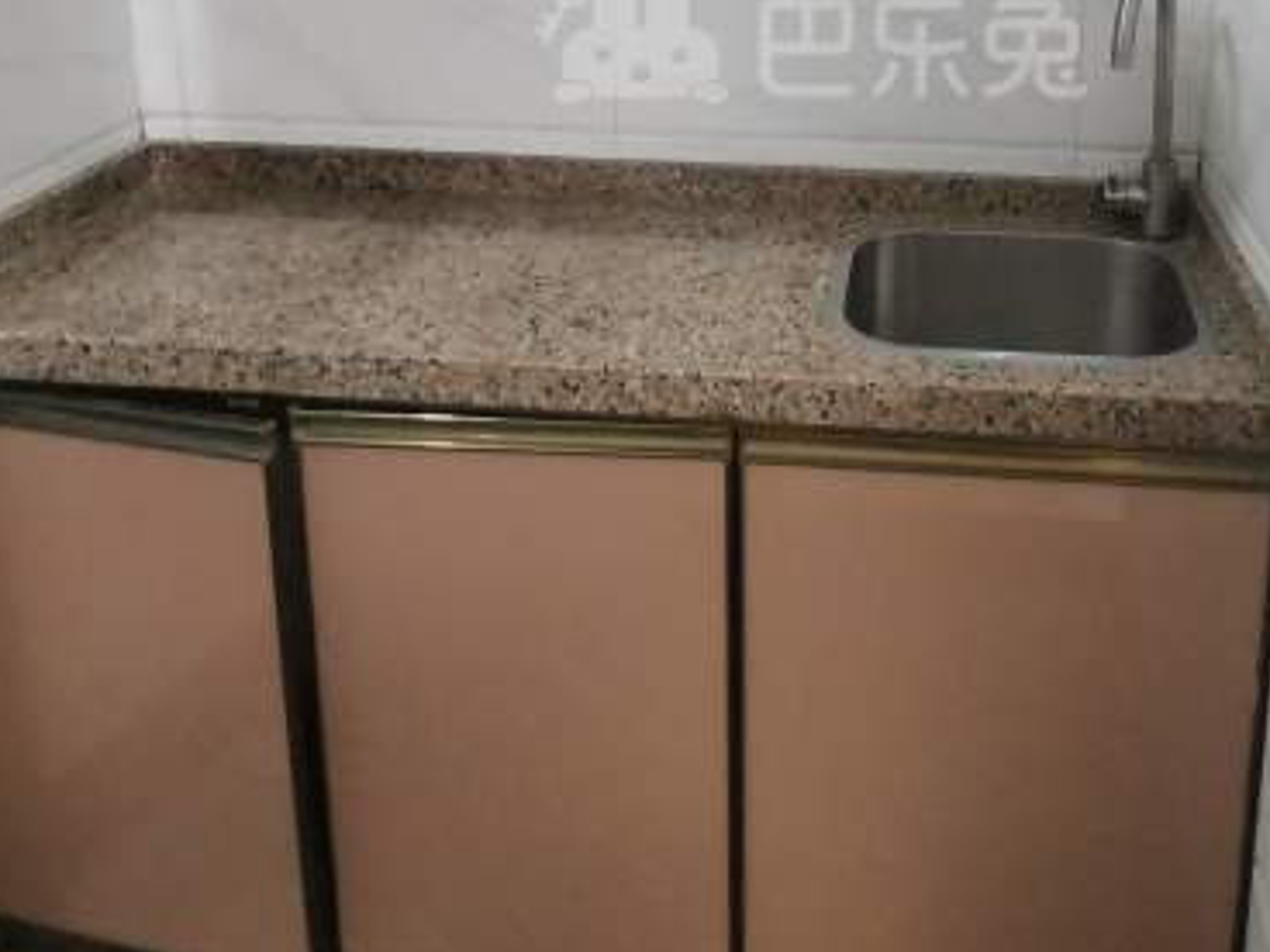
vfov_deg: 35.2
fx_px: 1357
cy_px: 10
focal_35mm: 37
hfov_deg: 49.5
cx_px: 811
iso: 400
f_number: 2.2
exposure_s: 1/33.3
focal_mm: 2.23
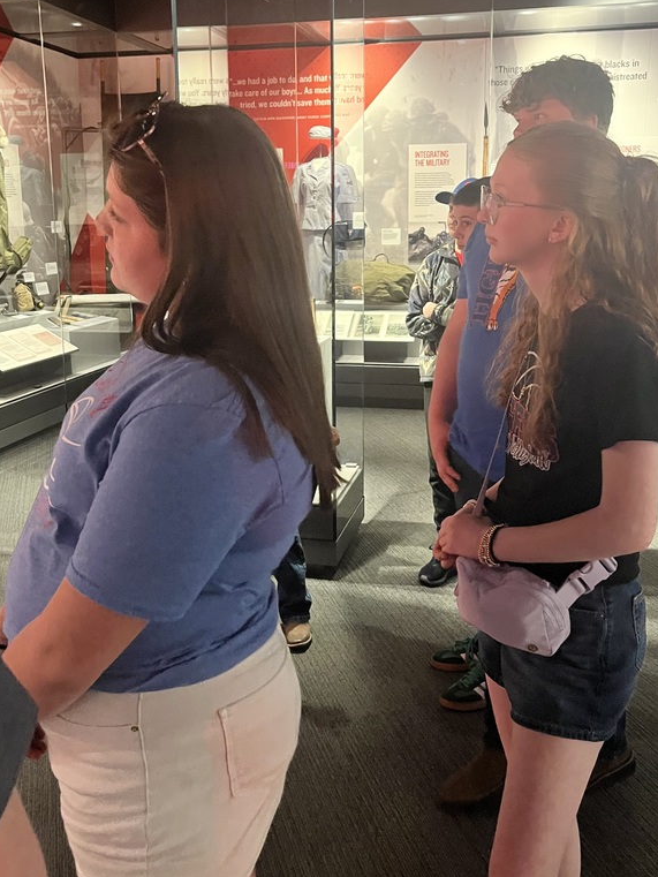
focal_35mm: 35
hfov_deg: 40.7
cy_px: 381
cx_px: 330
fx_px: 887
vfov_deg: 52.5
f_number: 1.6
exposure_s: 1/30
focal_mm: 5.1
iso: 640
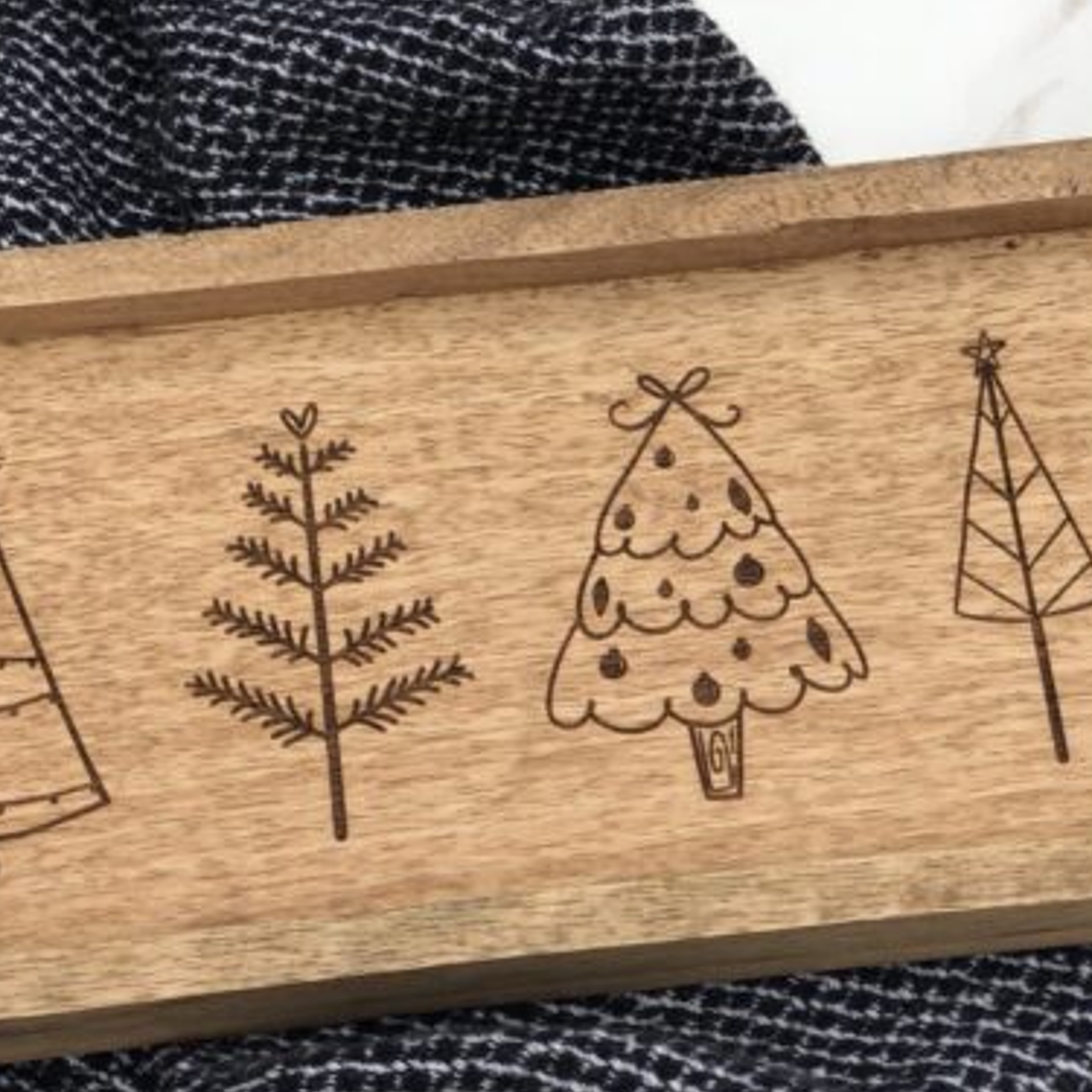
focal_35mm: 98
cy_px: 221
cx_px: 469
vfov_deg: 17.6
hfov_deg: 17.7
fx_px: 3498
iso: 16
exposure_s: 1/207
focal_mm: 6
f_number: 2.4
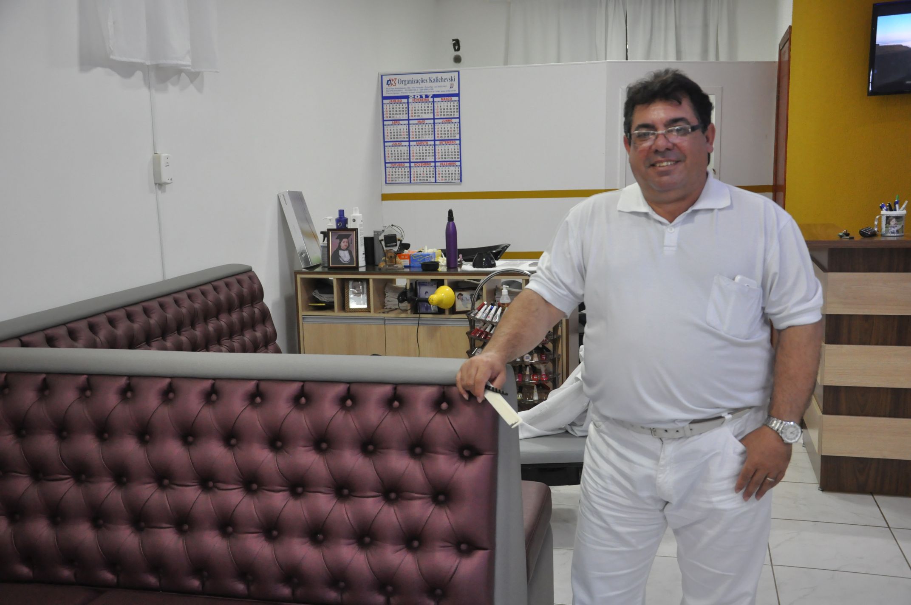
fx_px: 948
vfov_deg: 35.4
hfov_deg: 51.3
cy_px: 302
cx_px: 456
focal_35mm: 38
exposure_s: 1/80
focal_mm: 25
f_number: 4.5
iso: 1600
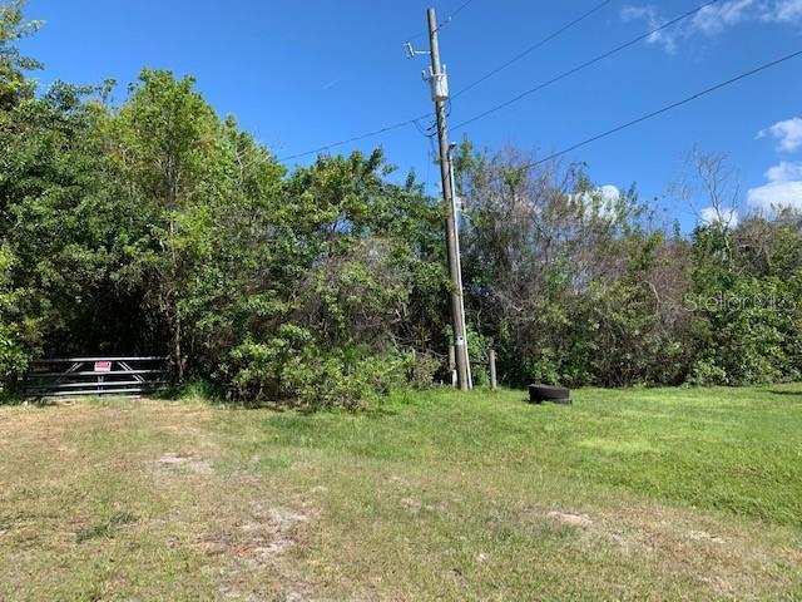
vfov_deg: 53.1
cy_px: 301
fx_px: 602
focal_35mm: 26
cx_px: 401
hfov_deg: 67.3
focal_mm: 4.25
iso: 25
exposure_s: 1/1176
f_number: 1.8
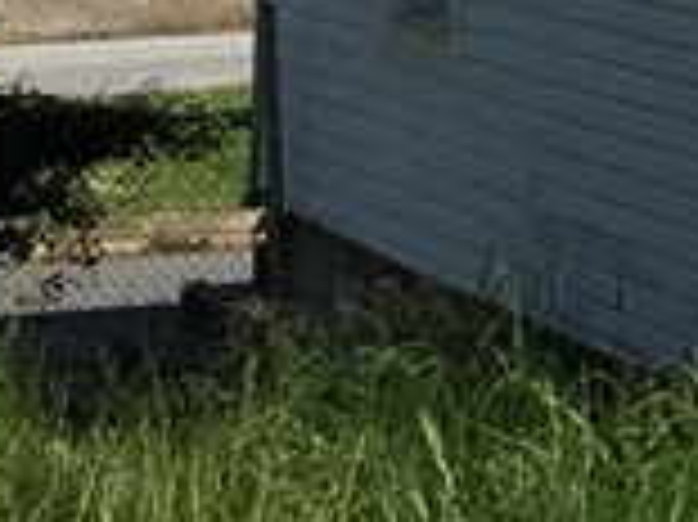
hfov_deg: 8.5
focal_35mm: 205
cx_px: 1878
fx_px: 4130
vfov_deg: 7.1
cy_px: -410
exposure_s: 1/2632
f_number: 2.4
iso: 25
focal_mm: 3.3
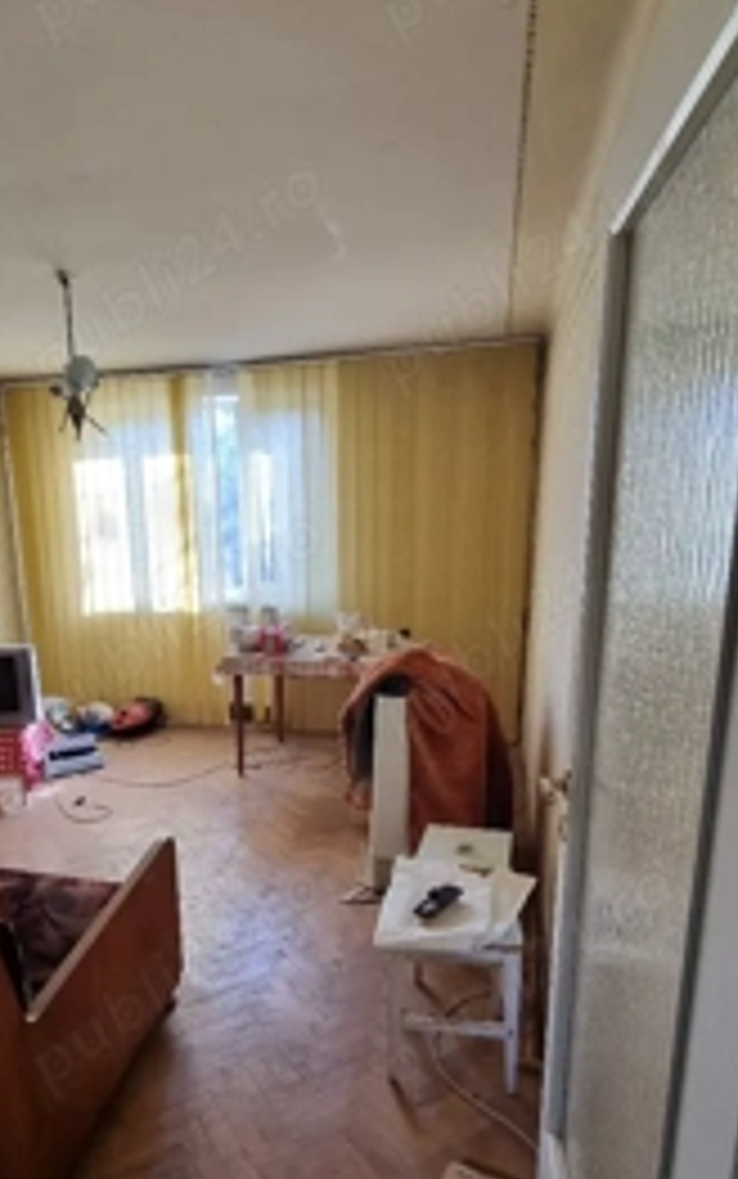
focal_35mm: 21
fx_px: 675
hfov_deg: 56.5
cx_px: 266
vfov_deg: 81.7
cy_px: 680
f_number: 2.2
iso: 80
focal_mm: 2.2
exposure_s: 1/50
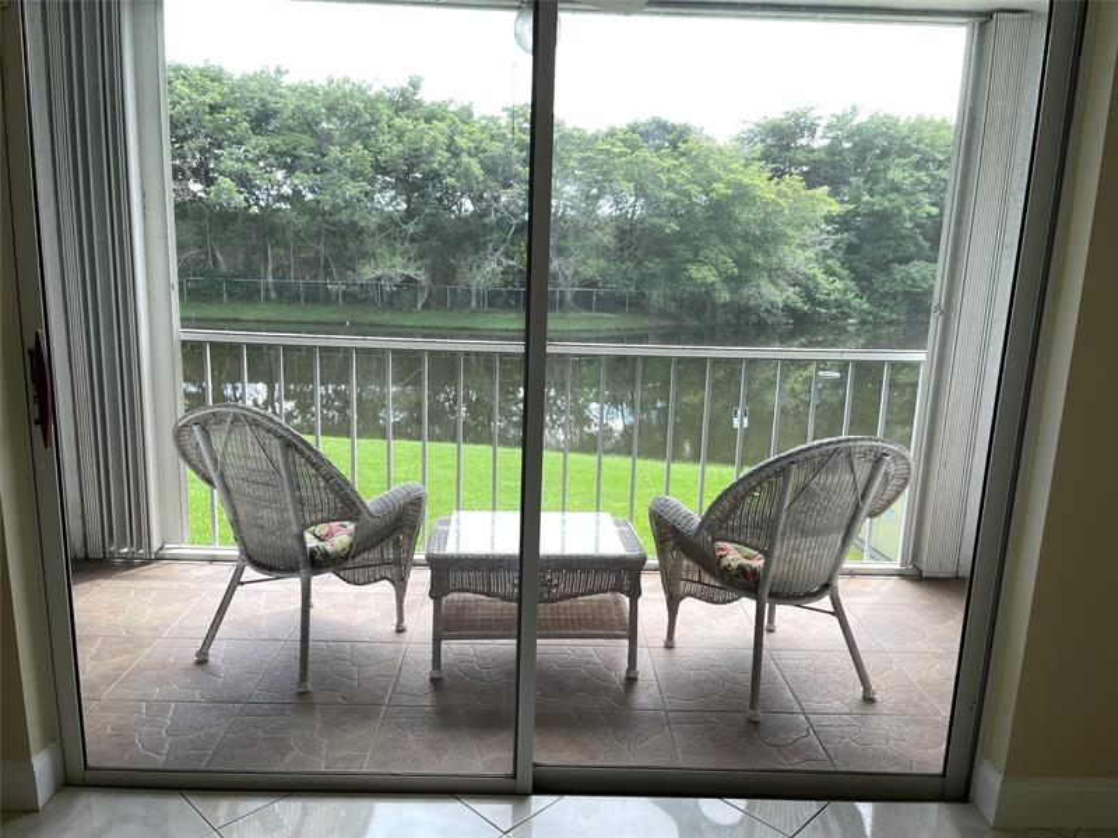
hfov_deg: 67.3
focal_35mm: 26
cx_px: 559
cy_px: 419
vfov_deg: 53.1
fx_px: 840
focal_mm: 5.1
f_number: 1.6
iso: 32
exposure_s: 1/122
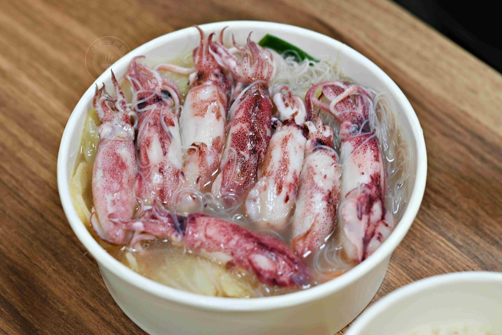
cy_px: 168
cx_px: 251
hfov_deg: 27.0
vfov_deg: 18.2
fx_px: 1046
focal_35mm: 75
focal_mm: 50
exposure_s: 1/200
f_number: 3.2
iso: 450
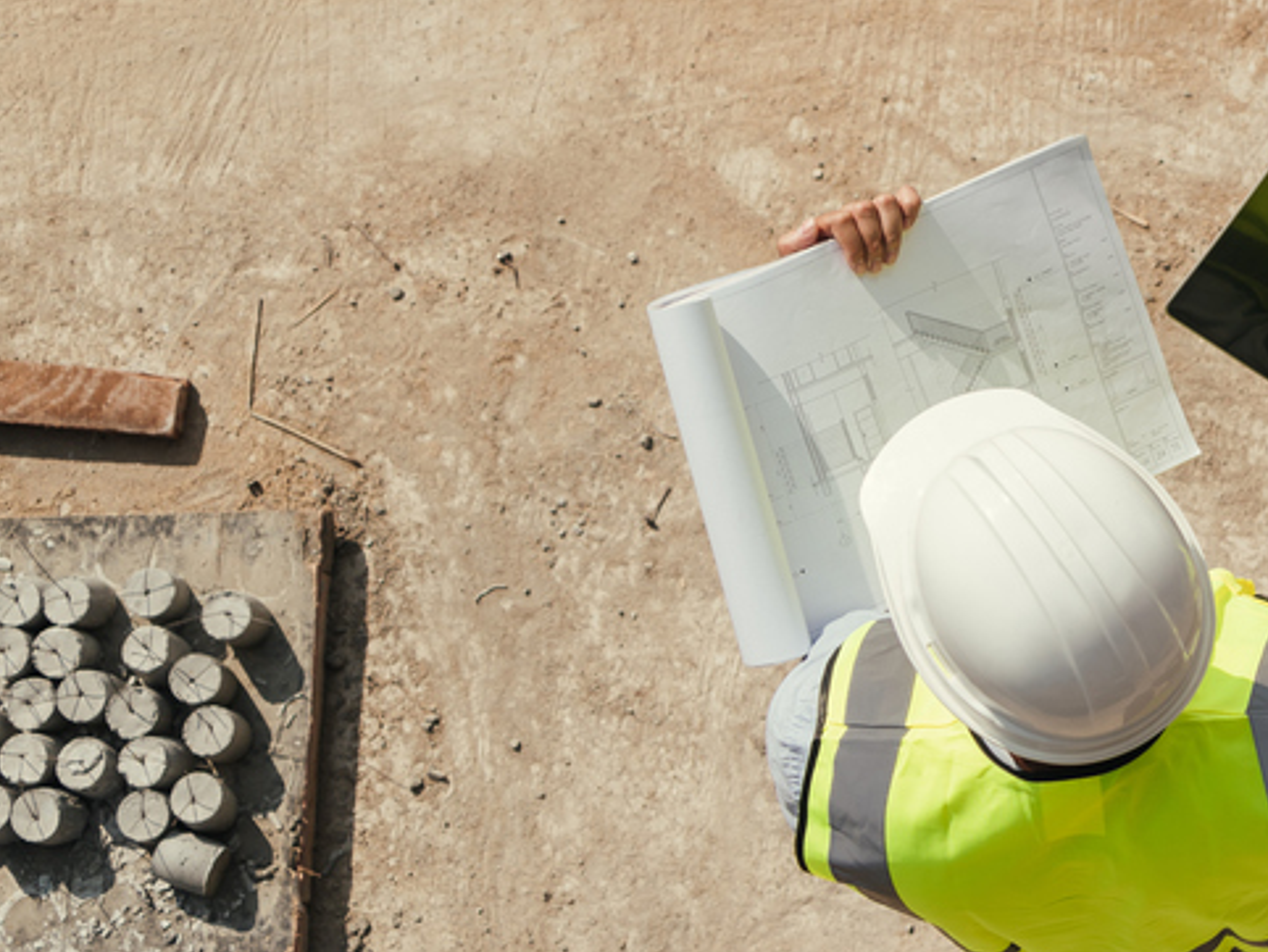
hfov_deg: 17.0
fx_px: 4031
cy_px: 150
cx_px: 1564
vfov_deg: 13.4
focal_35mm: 110
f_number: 4
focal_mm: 44
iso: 200
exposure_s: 1/2000
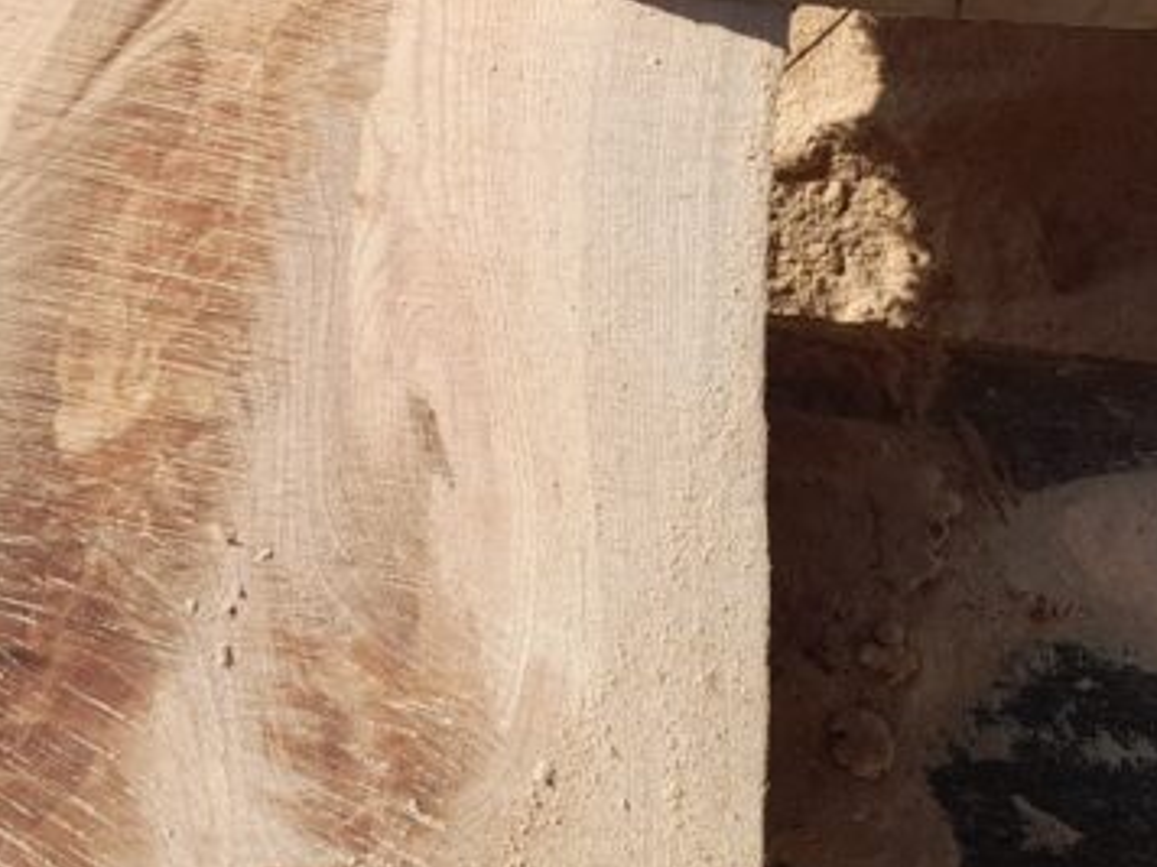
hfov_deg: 27.0
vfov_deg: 20.1
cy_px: 97
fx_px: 2407
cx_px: 562
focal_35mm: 72
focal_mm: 4.6
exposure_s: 1/1064
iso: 20
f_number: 2
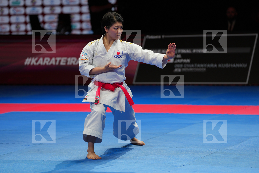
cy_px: 86
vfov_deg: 8.6
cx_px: 130
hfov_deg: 12.9
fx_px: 1144
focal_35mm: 159
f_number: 2.8
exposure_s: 1/500
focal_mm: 159
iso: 200
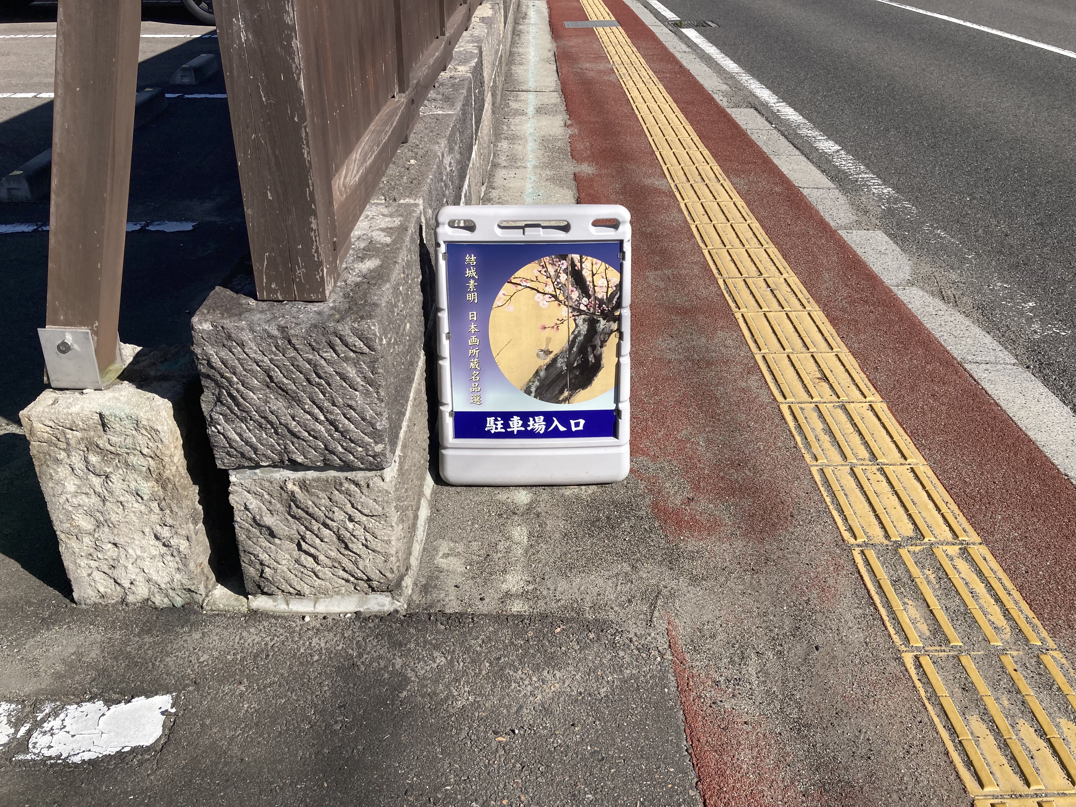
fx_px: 870
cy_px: 404
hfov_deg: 63.4
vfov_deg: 49.7
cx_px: 538
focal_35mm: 28
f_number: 1.8
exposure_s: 1/2703
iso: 20
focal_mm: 3.99
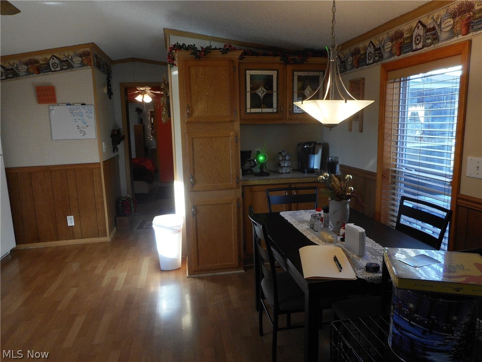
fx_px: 348
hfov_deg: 69.4
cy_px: 181
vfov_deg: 54.9
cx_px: 241
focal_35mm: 25
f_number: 3.7
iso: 80
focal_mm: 4.5
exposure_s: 1/30
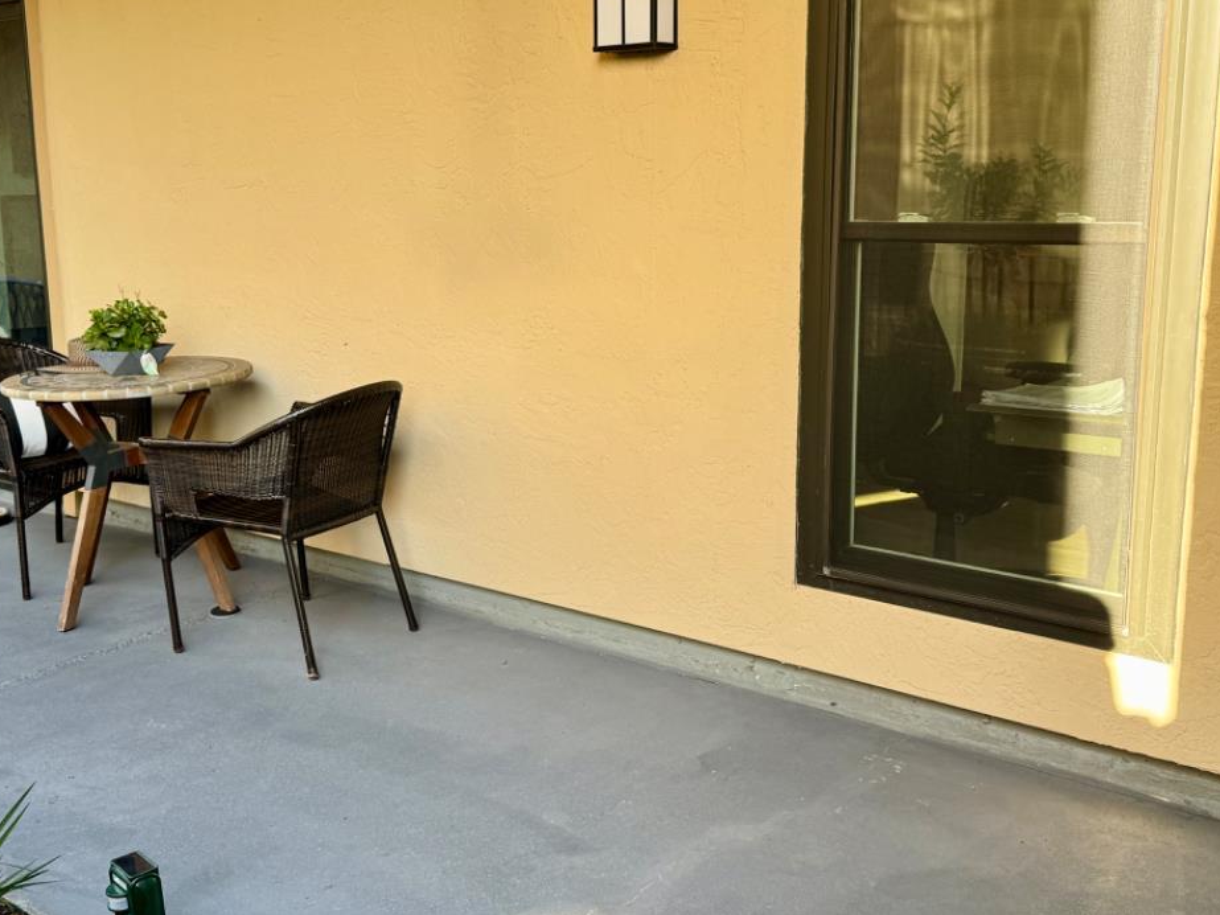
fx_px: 1374
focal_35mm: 39
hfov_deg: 47.8
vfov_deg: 36.8
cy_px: 437
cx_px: 549
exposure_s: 1/174
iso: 64
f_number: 1.78
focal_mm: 6.76
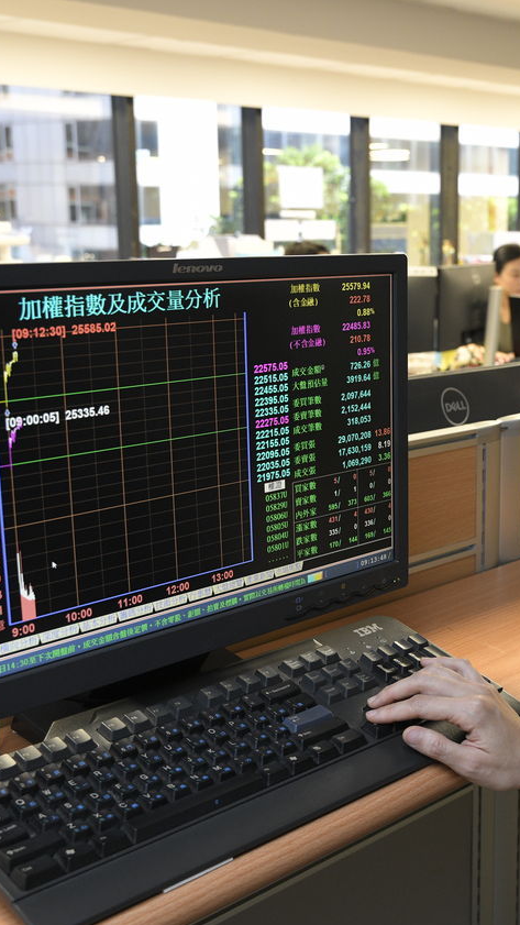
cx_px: 516
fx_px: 1250
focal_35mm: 51
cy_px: 468
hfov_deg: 22.6
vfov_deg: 40.6
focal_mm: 32
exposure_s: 1/50
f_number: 5.6
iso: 1600
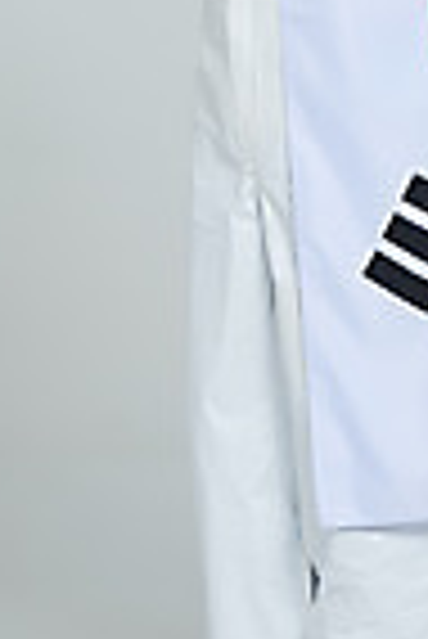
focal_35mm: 239
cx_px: 327
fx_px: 4251
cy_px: 72
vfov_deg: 8.6
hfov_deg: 5.8
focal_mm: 85
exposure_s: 1/125
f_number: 14
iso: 100
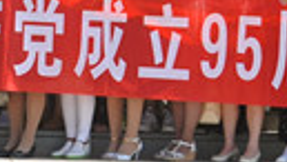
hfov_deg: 7.8
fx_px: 2073
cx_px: -140
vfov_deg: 4.4
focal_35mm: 272
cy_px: -108
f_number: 8
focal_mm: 28
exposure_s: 1/250
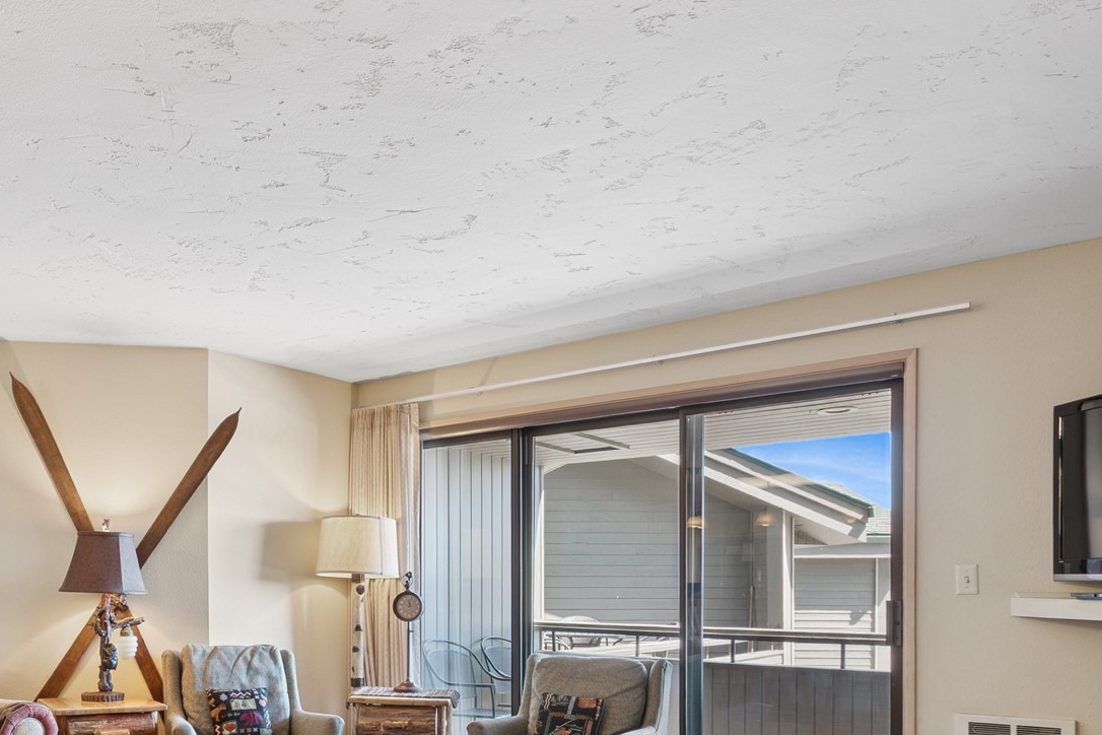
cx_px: 312
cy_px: 600
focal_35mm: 30
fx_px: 918
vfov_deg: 41.5
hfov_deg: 59.5
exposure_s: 1/8
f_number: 6.3
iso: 100
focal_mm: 10
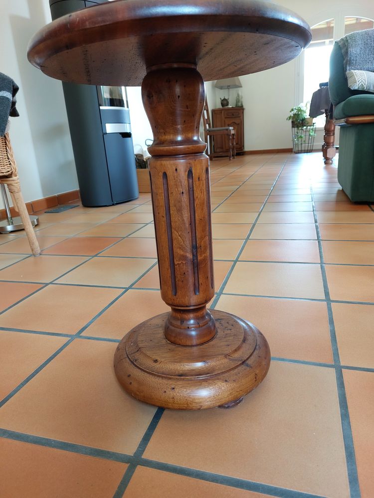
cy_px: 249
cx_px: 187
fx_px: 360
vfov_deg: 69.4
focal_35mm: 25
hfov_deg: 54.9
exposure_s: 1/50
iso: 200
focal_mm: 5.23
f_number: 1.8
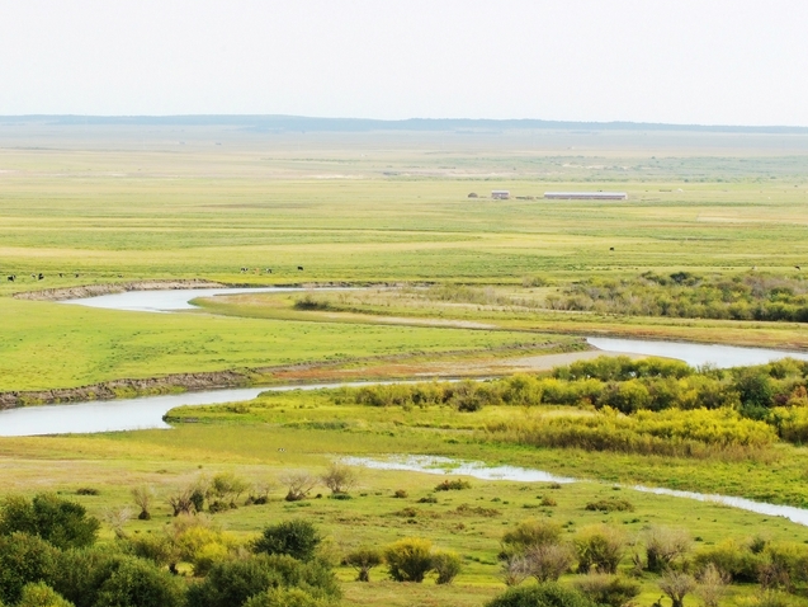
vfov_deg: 7.1
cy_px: 337
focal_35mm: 210
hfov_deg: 9.4
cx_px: 383
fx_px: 4903
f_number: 22
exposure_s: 1/57
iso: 800
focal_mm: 116
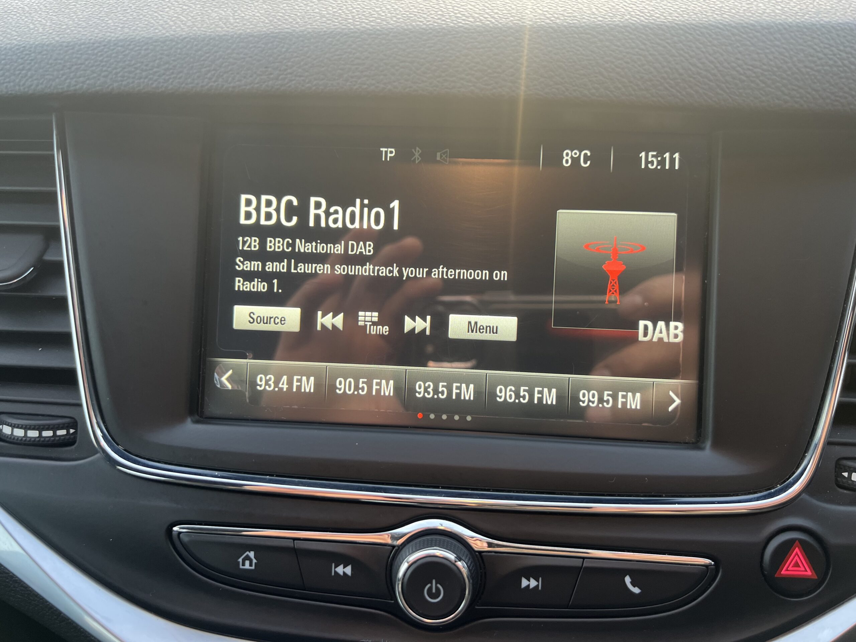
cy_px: 321
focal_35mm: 26
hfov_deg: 67.3
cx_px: 428
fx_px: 643
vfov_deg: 53.1
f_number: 1.5
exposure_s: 1/117
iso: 125
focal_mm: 5.7
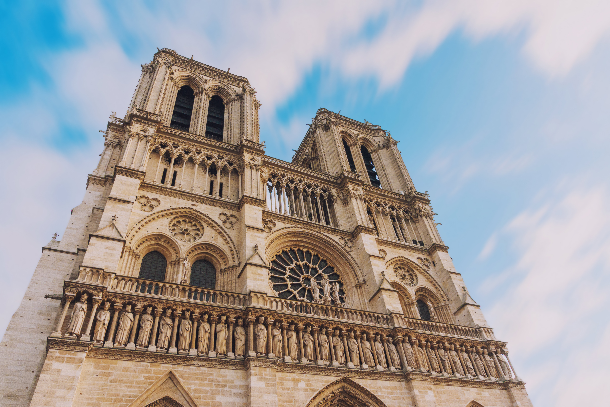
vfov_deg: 53.1
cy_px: 204
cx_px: 305
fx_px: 407
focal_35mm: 24
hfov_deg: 73.7
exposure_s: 1/320
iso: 400
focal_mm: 16
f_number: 9
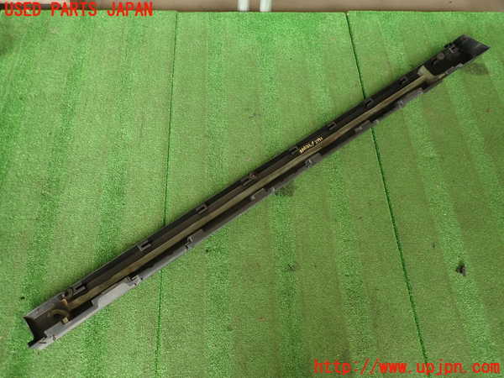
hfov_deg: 69.4
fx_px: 364
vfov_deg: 54.9
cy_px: 189
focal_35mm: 25
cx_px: 252
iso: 200
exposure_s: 1/60
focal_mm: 4.5
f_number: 2
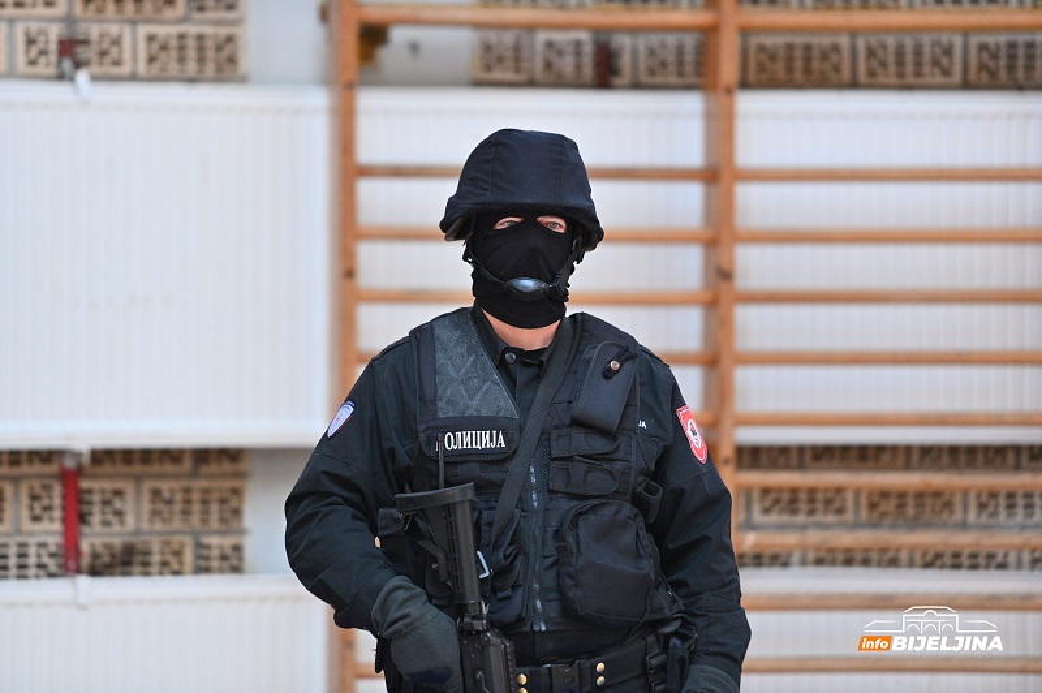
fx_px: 5784
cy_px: 346
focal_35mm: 200
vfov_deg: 6.9
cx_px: 521
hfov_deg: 10.3
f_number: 2.8
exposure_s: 1/400
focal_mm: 200
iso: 1600
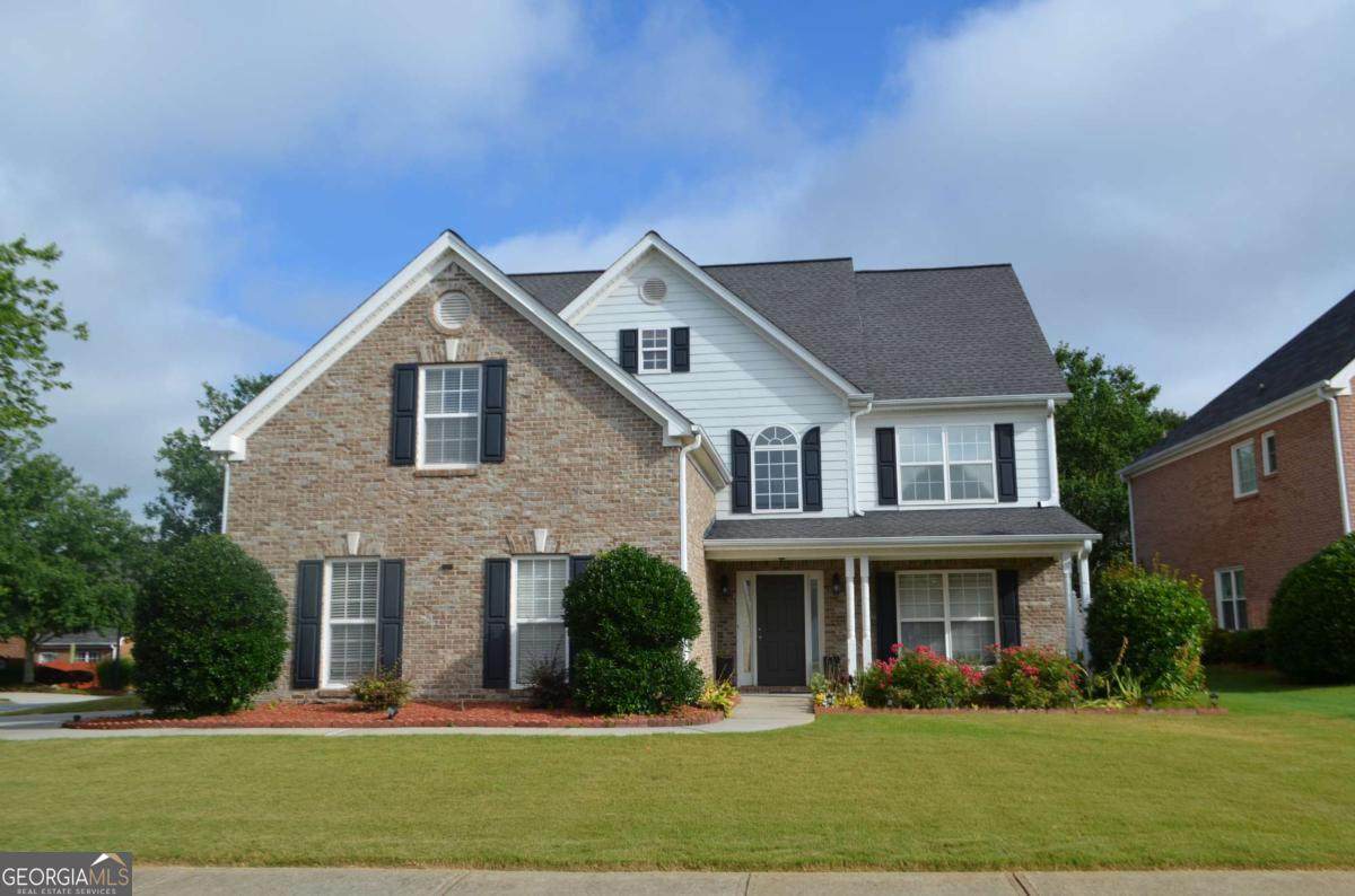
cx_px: 678
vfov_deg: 43.4
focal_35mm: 30
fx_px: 1126
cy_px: 448
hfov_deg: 62.0
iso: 100
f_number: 8
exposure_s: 1/320
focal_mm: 20
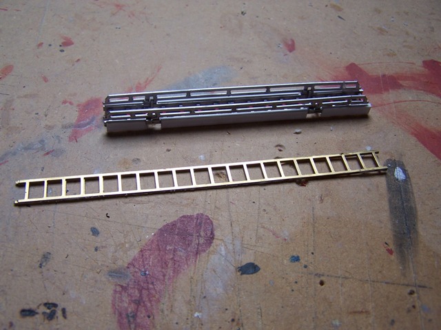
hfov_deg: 49.0
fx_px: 484
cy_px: 165
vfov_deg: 37.7
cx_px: 220
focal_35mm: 38
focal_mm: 6.3
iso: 80
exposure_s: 1/125
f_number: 2.8
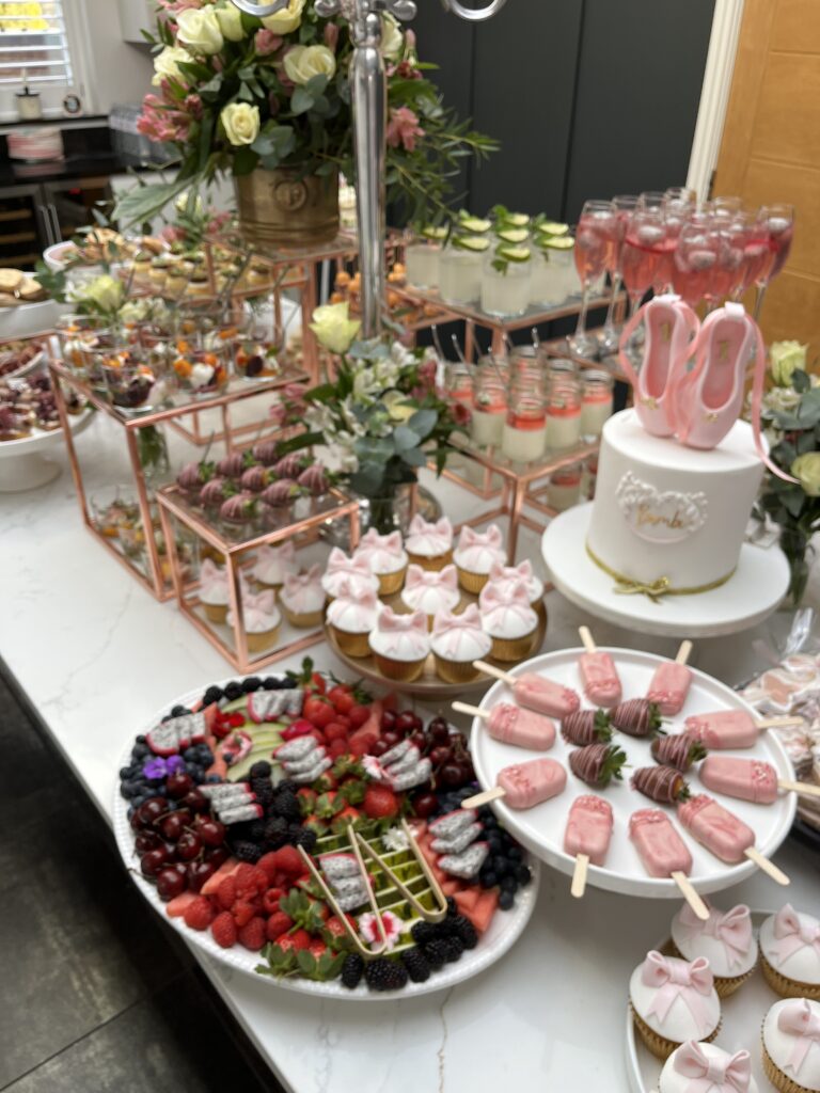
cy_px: 546
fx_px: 821
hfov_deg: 53.1
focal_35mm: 26
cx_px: 410
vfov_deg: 67.3
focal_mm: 5.1
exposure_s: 1/150
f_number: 1.6
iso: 32
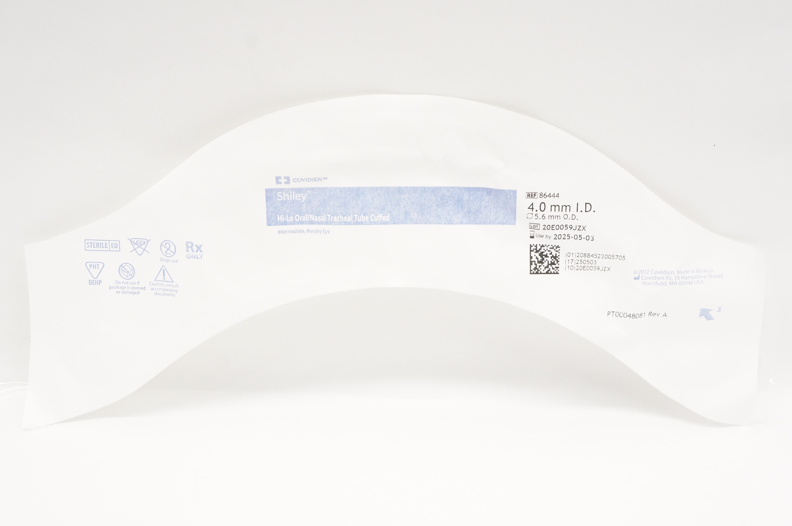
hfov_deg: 45.0
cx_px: 396
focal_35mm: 44
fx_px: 956
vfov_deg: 30.8
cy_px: 263
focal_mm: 29
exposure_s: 1/250
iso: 3200
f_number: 8
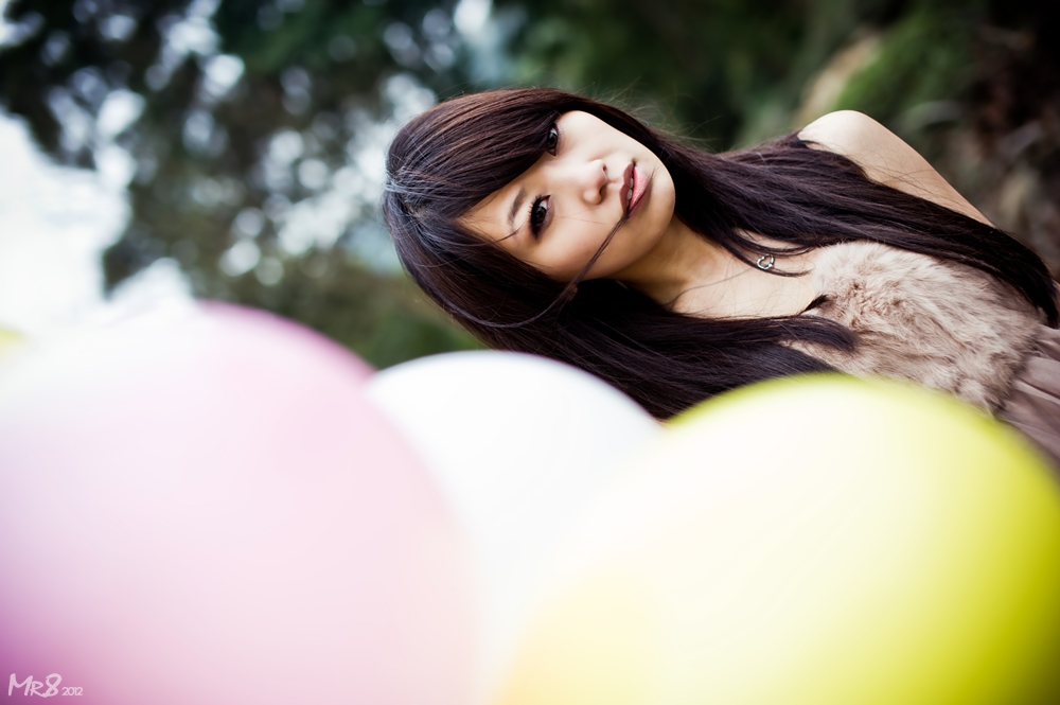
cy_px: 352
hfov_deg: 39.6
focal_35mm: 50
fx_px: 1471
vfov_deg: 26.9
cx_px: 530
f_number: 2
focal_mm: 50
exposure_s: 1/1250
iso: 320
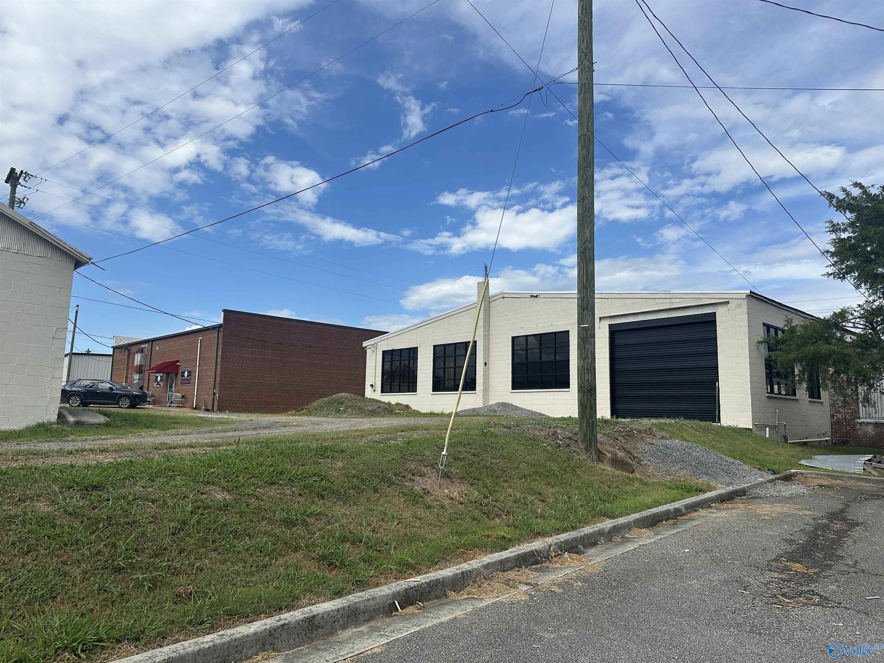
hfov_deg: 71.6
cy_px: 332
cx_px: 442
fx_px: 613
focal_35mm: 24
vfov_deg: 56.8
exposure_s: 1/5263
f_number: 1.78
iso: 80
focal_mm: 6.86
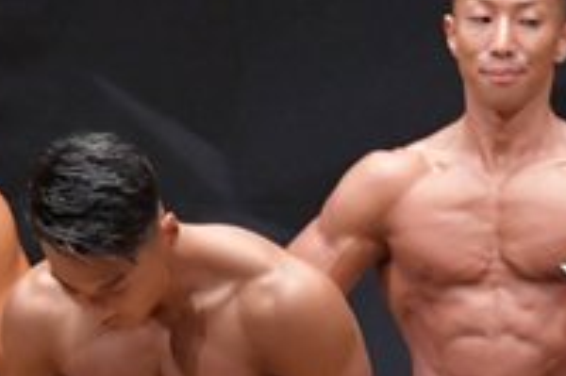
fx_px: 17374
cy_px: 636
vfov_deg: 1.2
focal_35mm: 1106
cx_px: 239
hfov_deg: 1.9
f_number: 5.6
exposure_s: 1/400
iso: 8000
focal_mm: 190
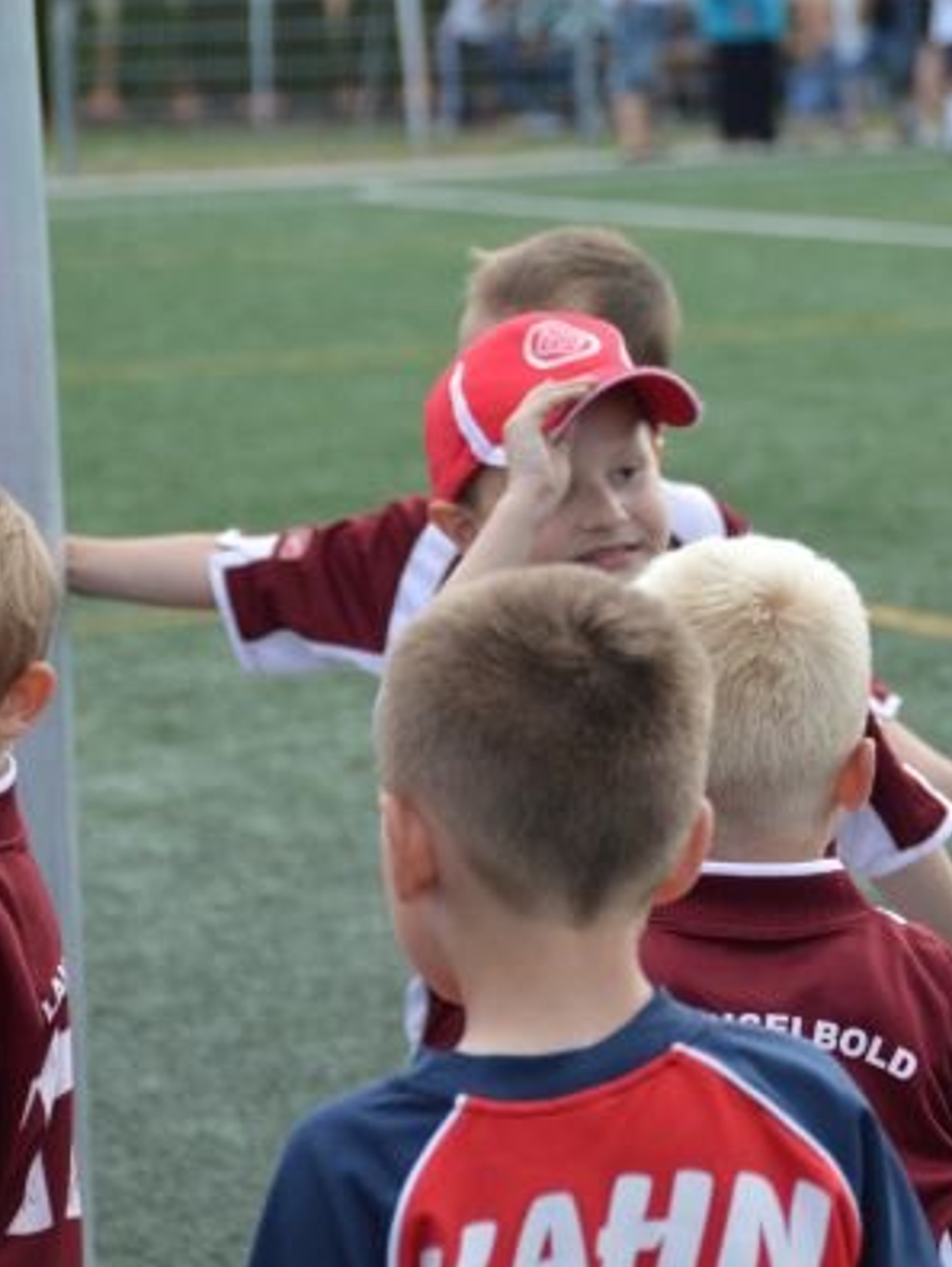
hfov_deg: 7.2
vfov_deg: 9.5
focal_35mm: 208
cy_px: 630
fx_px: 7605
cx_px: 792
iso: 400
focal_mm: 95
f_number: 5.3
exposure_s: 1/800
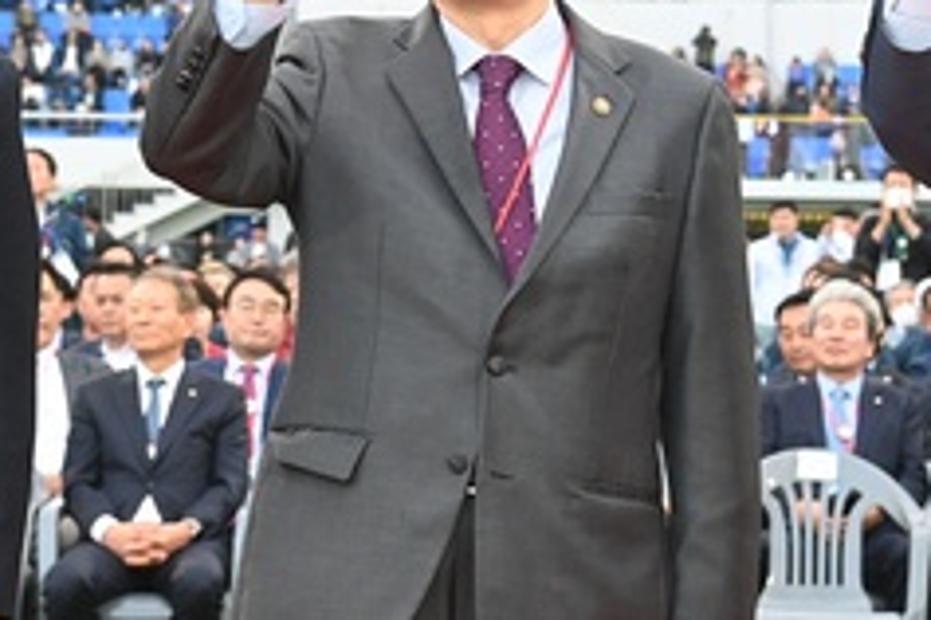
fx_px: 3620
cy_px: 94
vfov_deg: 9.8
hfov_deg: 14.7
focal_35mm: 140
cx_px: 473
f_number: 6.3
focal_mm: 52
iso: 2500
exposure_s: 1/250
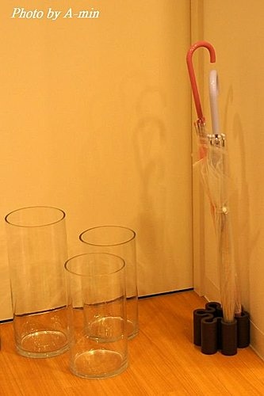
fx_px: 743
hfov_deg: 20.1
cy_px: 198
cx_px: 132
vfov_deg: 29.9
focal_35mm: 68
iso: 400
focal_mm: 45
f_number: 4.5
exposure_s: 1/80
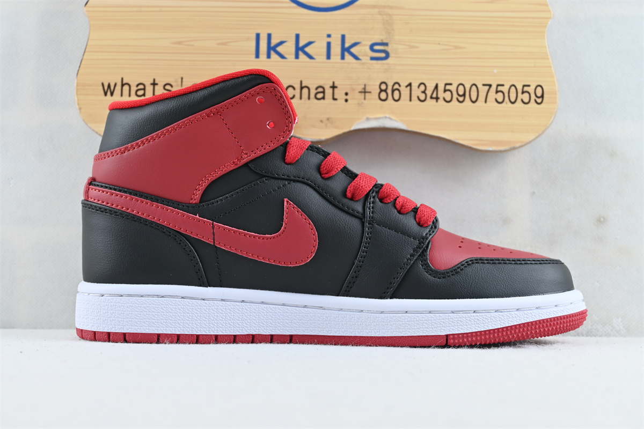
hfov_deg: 35.9
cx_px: 322
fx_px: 993
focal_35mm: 56
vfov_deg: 24.4
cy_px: 214
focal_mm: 37
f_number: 5.3
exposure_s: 1/25
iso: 110
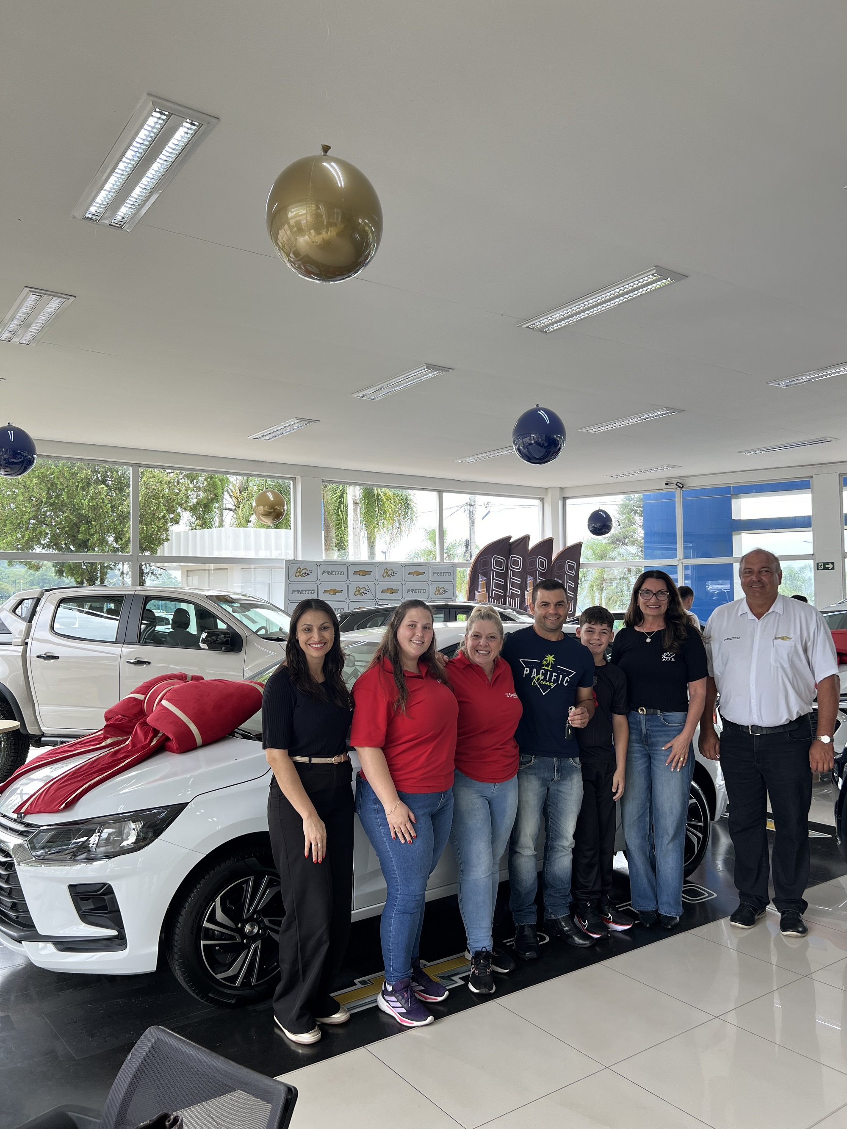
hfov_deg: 53.1
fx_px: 848
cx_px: 424
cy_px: 564
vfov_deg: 67.3
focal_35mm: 26
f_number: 1.5
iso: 40
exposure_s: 1/180
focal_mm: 5.7
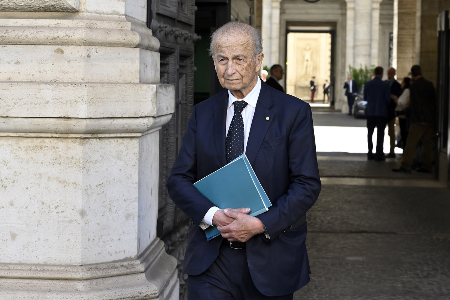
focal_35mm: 64
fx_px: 800
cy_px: 150
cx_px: 225
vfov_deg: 21.2
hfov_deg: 31.4
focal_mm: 64
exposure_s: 1/640
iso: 1000
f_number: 6.3
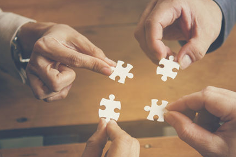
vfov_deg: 10.8
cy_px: 93
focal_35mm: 127
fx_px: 832
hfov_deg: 16.1
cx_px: 138
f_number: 4
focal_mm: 92
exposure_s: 1/250
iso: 640
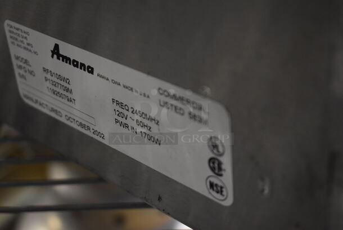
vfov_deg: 19.8
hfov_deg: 29.2
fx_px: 658
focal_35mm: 69
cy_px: 115
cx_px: 172
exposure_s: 1/25
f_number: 5.3
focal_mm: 46
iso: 3200
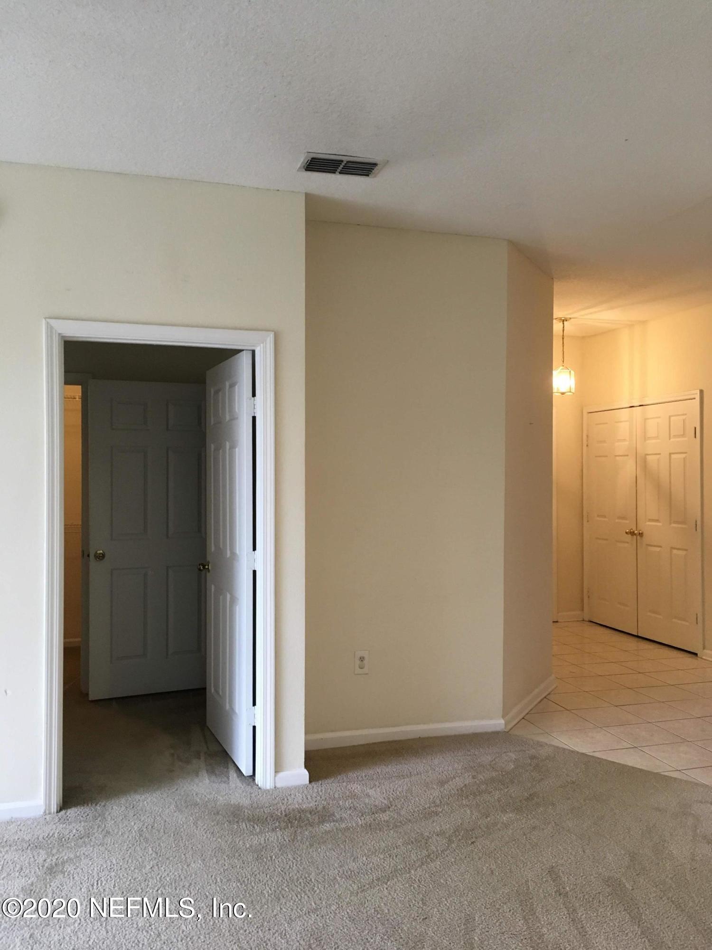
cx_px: 356
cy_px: 475
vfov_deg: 61.7
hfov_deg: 48.2
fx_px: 795
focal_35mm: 29
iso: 100
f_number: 2.2
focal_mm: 4.15
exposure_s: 1/30
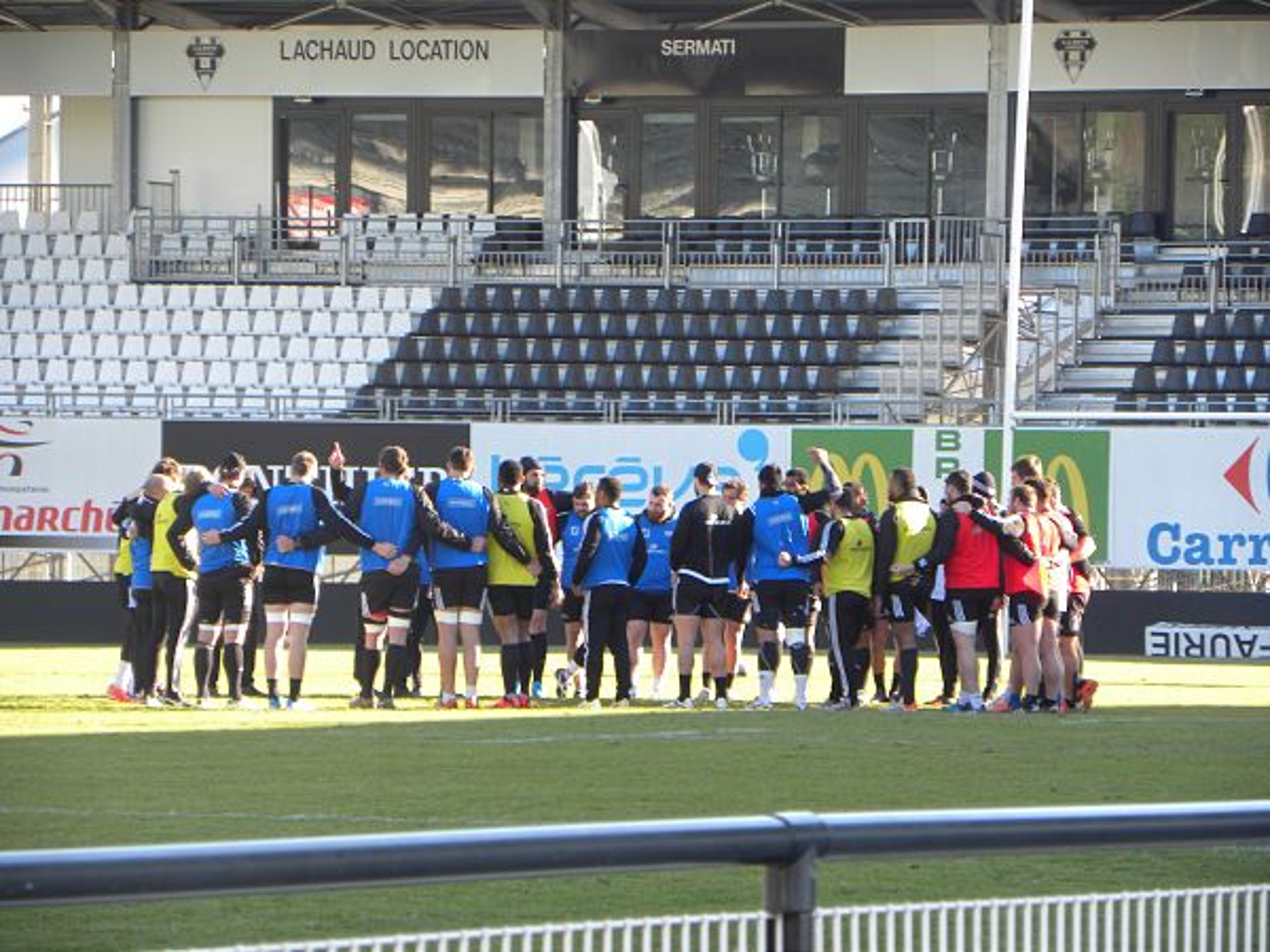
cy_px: 476
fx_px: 10676
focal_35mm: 291
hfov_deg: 6.8
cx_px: 635
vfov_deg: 5.1
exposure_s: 1/70.5
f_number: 4.5
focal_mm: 51.8
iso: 64
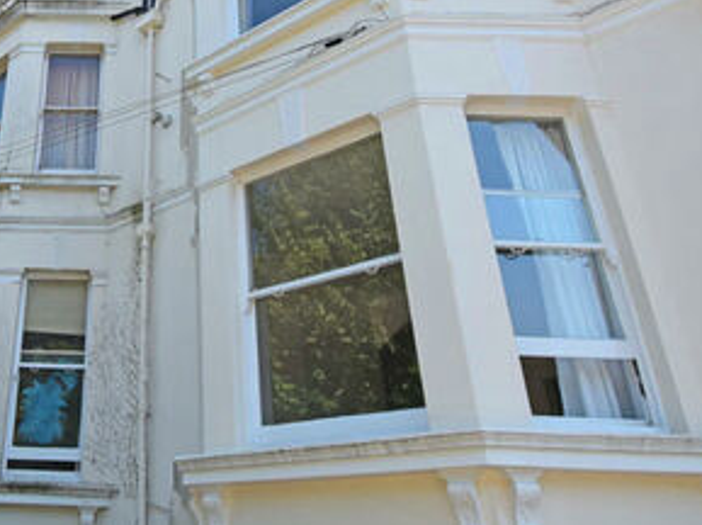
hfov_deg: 48.7
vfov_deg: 39.9
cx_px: 112
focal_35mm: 35
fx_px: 709
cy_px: 154
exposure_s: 1/800
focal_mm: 10
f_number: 6.3
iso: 640
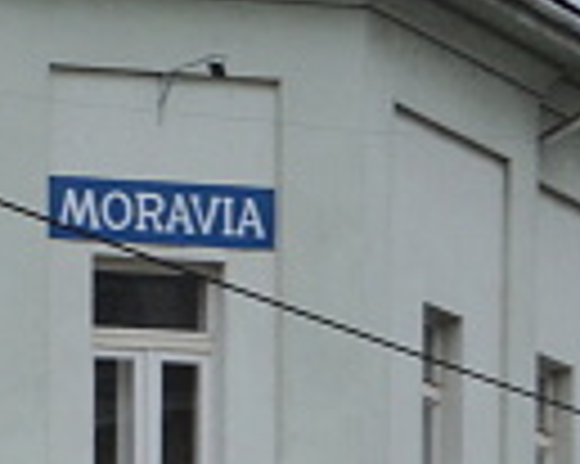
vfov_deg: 3.3
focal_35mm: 459
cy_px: 1167
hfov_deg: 4.1
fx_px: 7880
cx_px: -881
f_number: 9
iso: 400
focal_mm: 35
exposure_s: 1/250
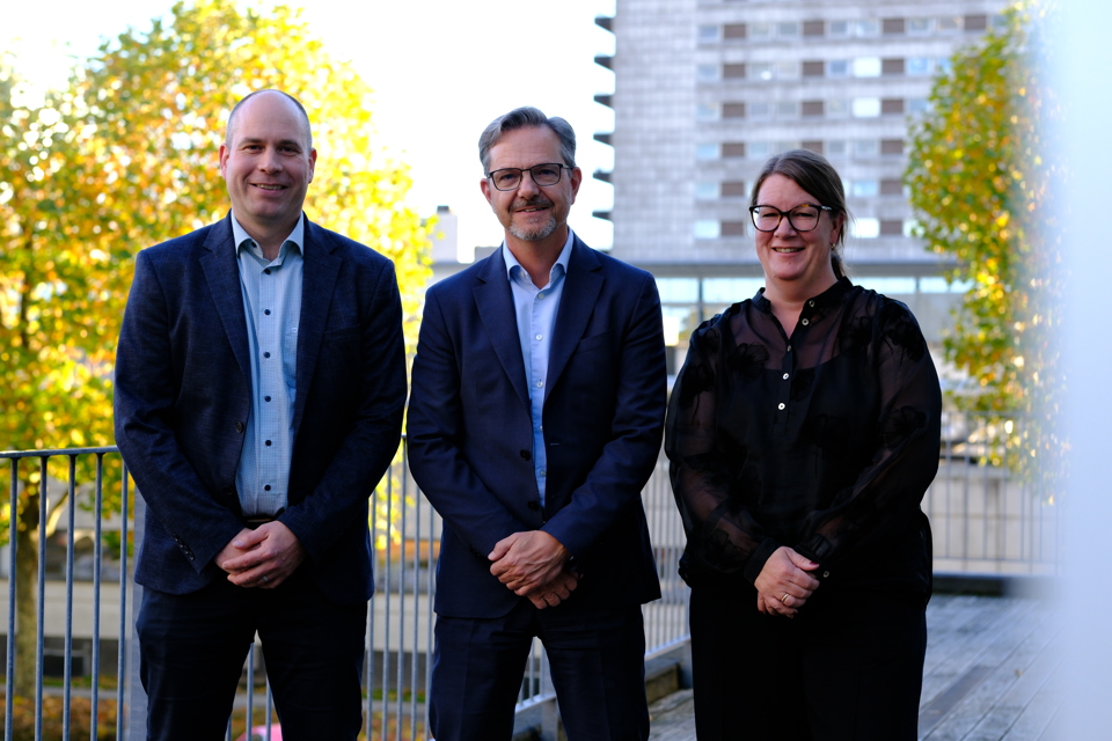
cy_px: 370
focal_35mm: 75
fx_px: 2316
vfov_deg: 18.2
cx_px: 556
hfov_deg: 27.0
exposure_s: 1/500
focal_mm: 50
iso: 800
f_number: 3.6
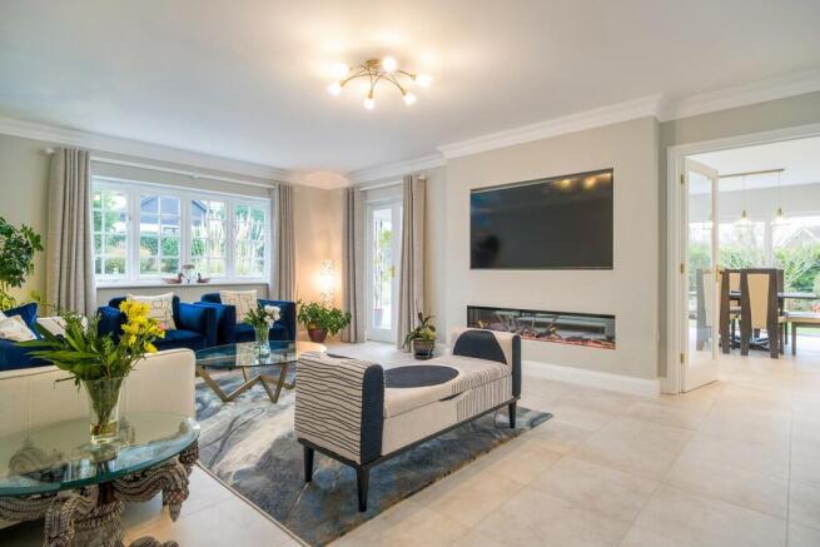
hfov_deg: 90.0
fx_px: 410
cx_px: 410
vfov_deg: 67.4
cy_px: 274
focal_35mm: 18
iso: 160
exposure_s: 1/10
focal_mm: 12
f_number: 7.1
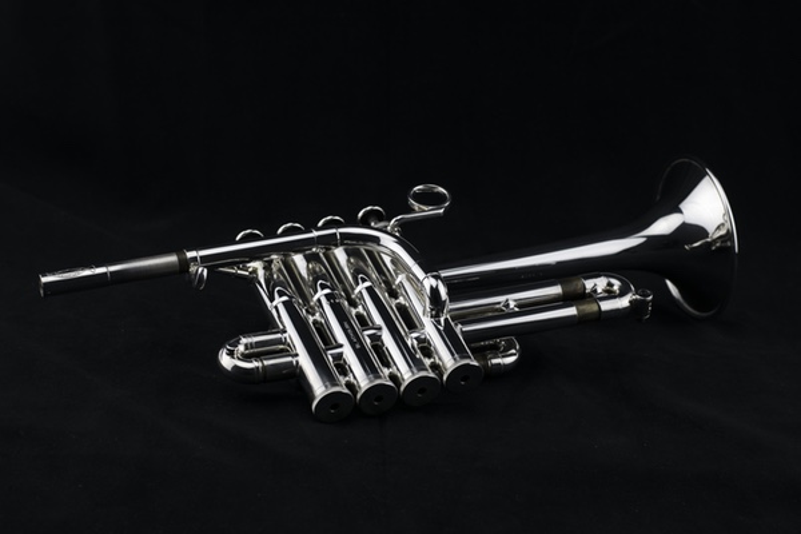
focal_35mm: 75
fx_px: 1669
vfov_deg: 18.2
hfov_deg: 27.0
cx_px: 400
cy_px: 267
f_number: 5.6
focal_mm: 50
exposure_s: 1/200
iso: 100
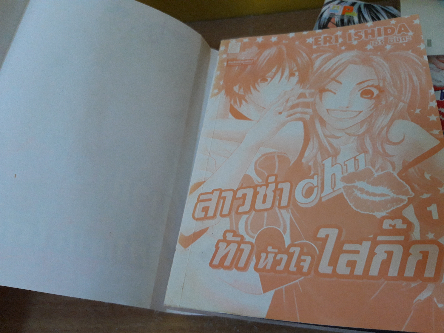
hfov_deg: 67.3
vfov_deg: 53.1
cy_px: 166
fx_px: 333
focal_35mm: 26
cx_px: 222
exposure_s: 1/50
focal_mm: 3.93
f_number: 1.7
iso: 320
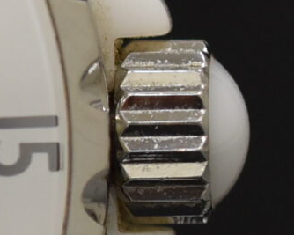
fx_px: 8455
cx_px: -460
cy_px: 118
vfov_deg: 1.6
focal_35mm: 972
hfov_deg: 2.0
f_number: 5.6
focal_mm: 90
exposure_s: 1/125
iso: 800
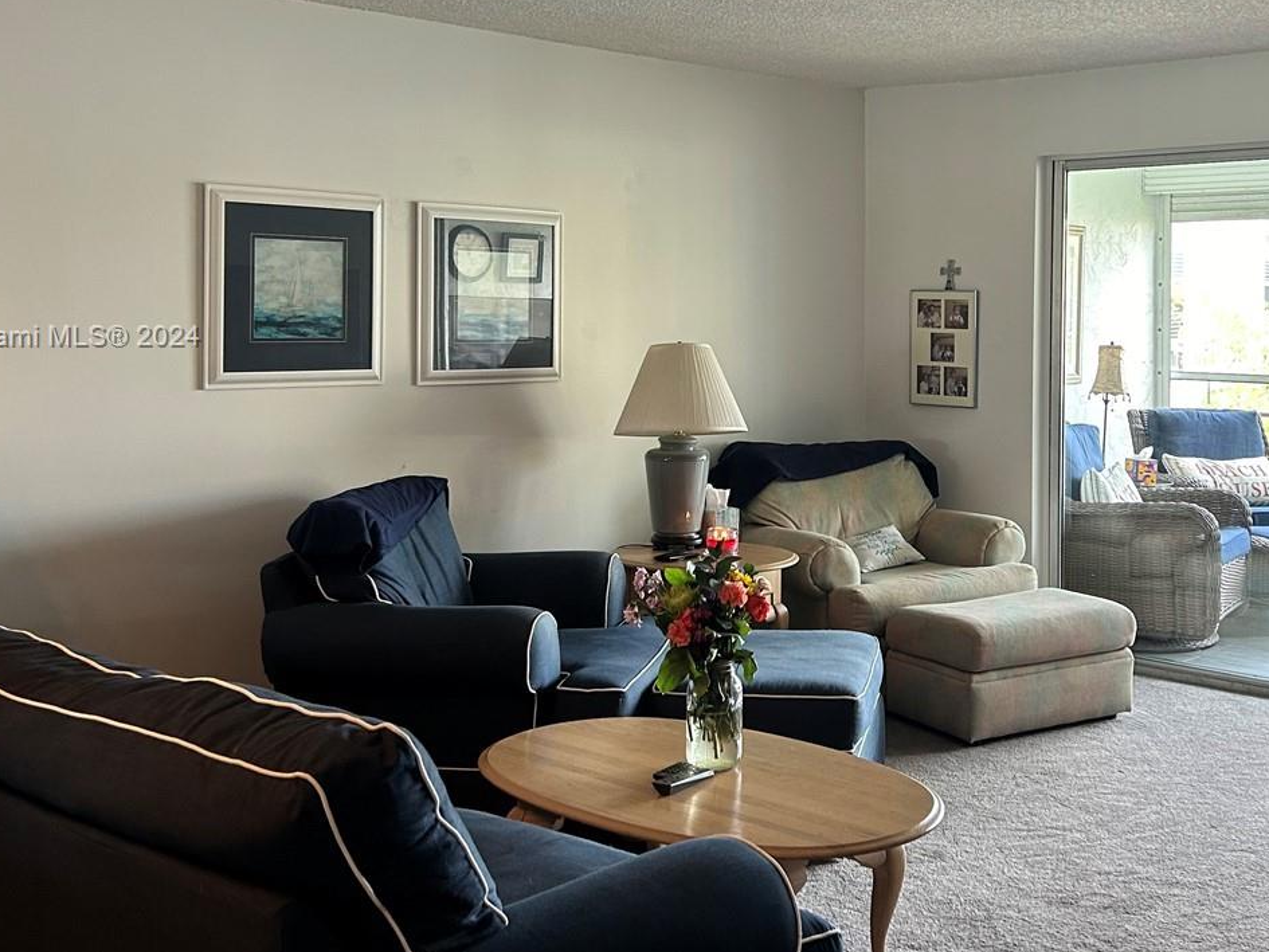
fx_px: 1613
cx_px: 845
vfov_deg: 32.7
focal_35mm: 44
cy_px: 338
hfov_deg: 42.4
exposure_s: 1/120
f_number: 1.5
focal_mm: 5.7
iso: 125
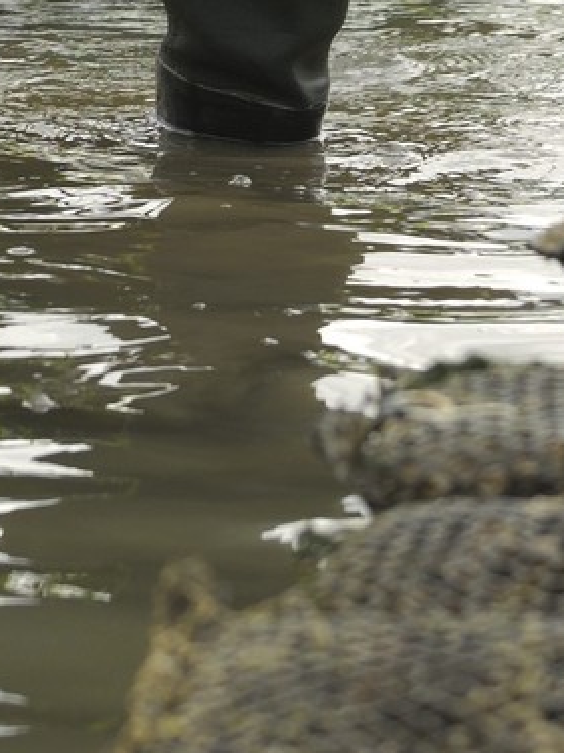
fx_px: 16094
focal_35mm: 740
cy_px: -568
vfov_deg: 2.7
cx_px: -145
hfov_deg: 2.0
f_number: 3.3
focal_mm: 120
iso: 100
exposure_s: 1/320
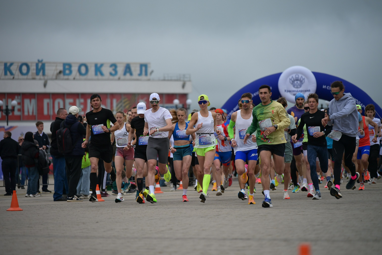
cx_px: 191
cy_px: 128
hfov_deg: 13.7
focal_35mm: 150
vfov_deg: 9.1
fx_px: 1592
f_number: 2.8
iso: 500
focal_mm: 150
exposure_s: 1/3200
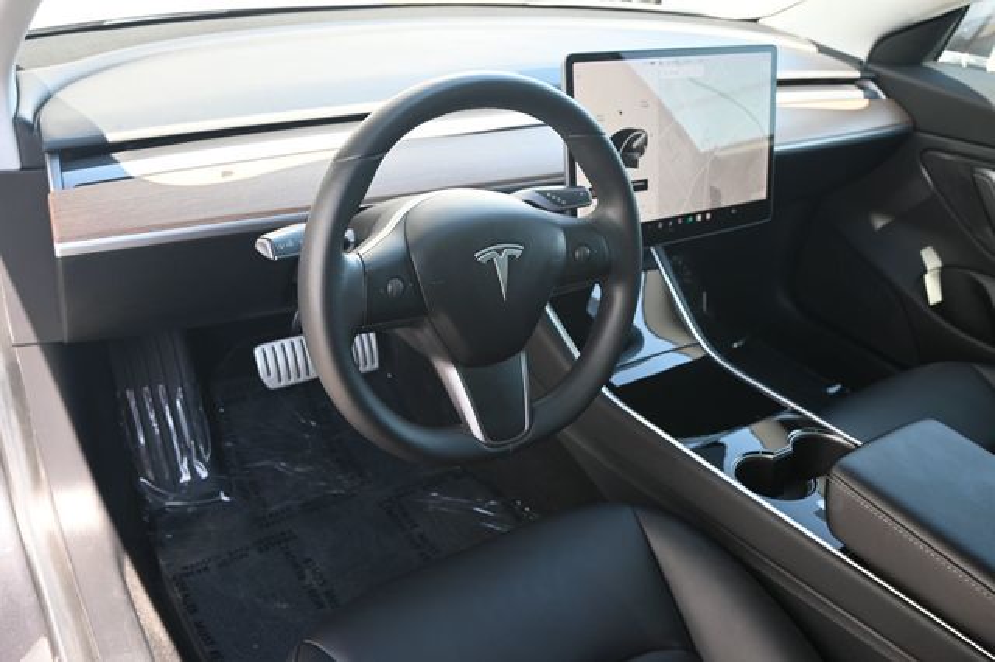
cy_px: 331
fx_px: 849
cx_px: 498
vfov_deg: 42.6
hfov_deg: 60.7
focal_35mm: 31
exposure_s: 1/30
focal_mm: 20.5
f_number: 3.8
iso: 100
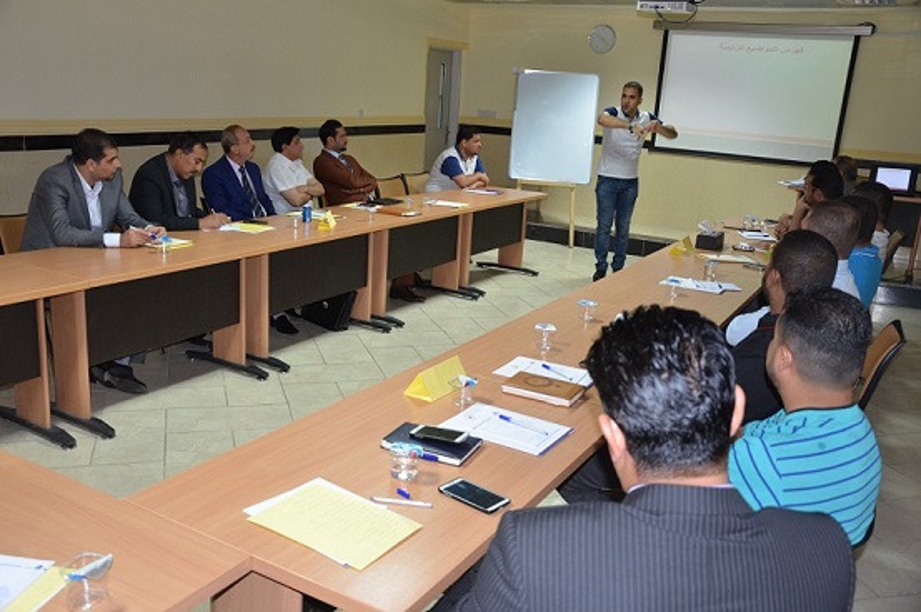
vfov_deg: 39.9
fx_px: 843
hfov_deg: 57.3
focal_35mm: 33
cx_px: 460
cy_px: 306
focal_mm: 22
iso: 800
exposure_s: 1/60
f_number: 3.8
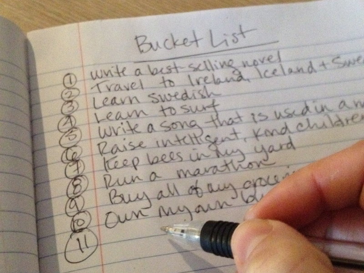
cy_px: 136
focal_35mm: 35
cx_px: 182
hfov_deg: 52.6
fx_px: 368
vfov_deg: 40.7
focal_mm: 4.28
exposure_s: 1/15
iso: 800
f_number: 2.4
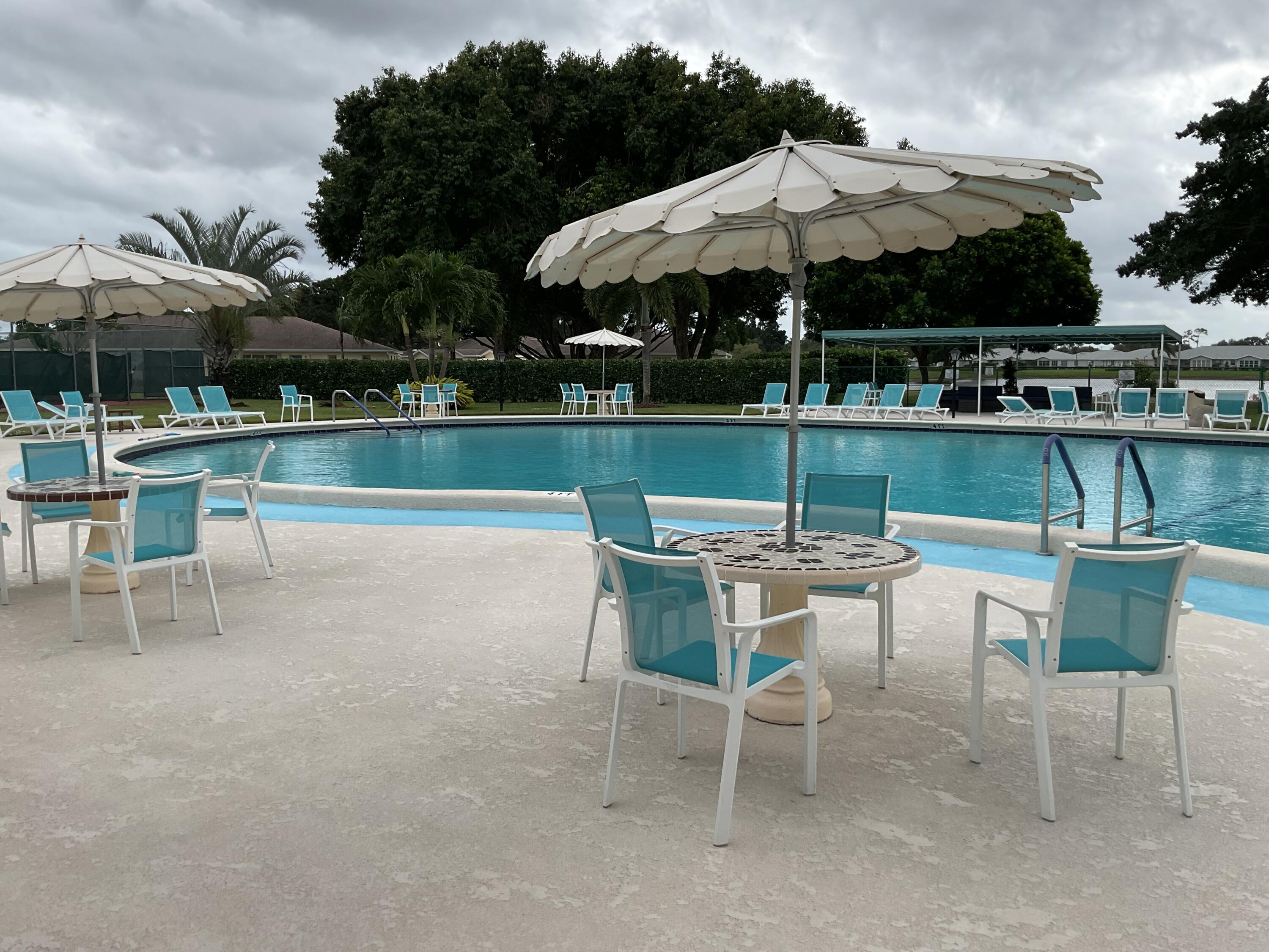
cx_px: 634
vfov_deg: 48.2
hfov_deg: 61.7
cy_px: 476
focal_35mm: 29
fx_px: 1063
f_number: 1.8
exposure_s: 1/1626
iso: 16
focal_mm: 3
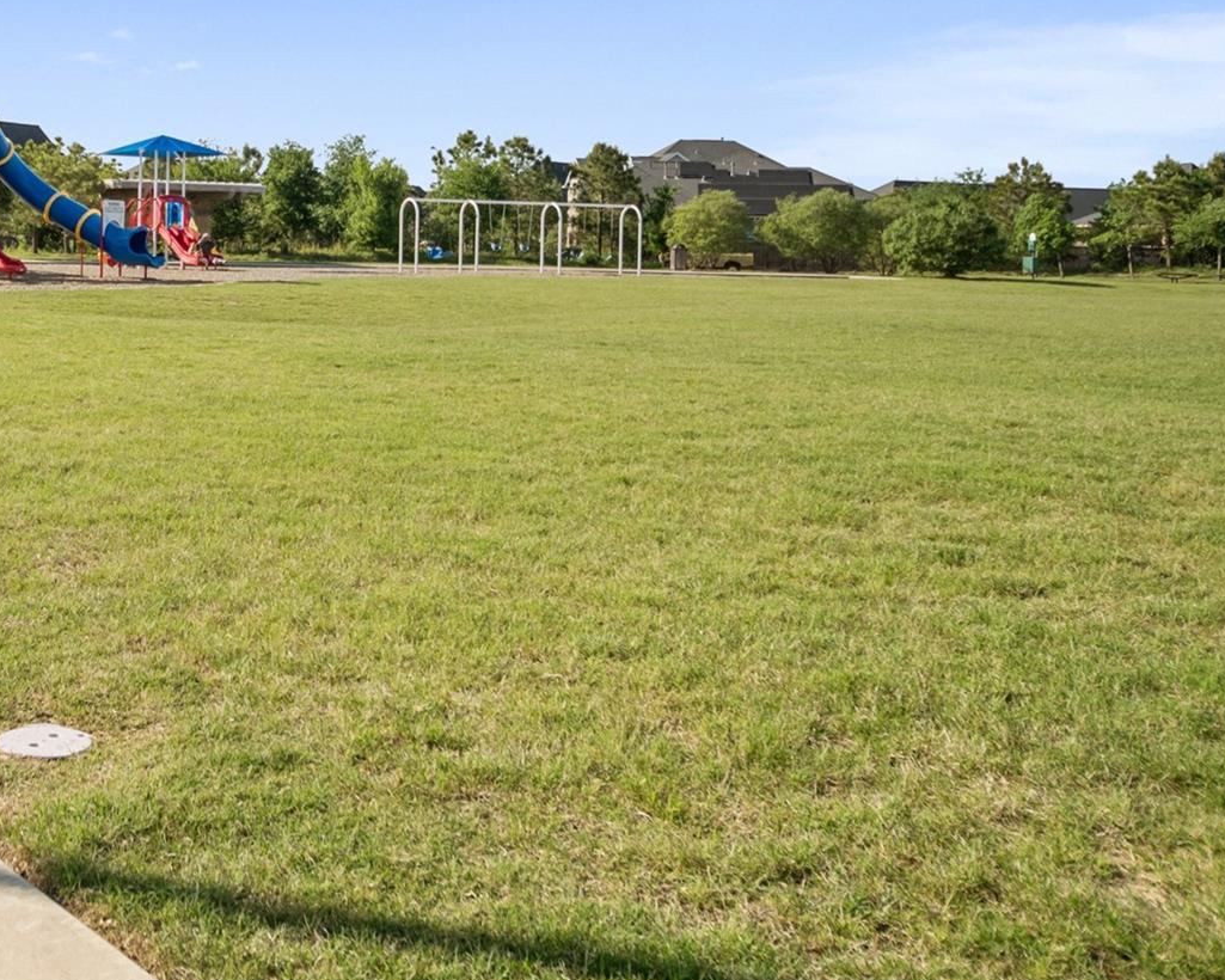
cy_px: 188
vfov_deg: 32.5
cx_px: 90
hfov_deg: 38.0
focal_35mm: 45
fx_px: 1631
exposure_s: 1/8000
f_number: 9
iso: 800
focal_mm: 24
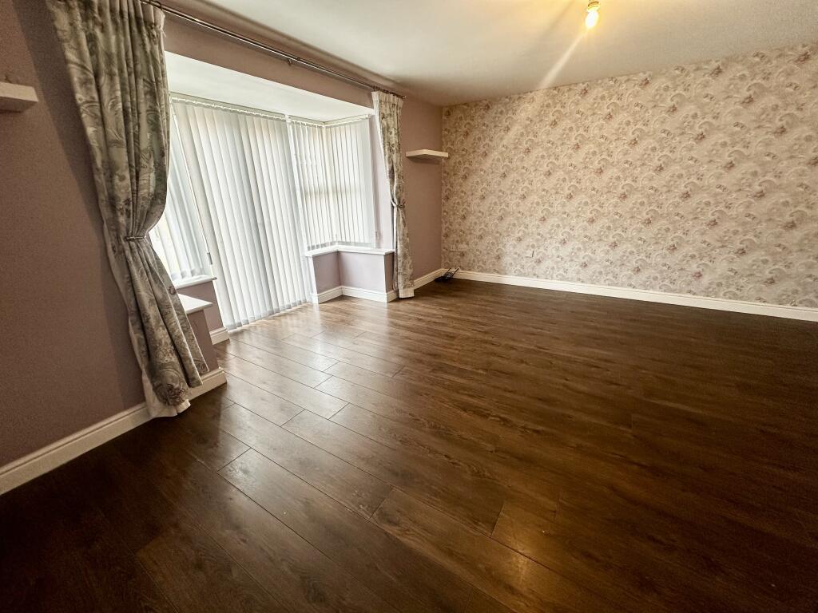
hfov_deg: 102.1
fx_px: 331
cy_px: 306
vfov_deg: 85.7
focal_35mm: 14
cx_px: 409
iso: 160
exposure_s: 1/100
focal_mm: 2.22
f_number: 2.2
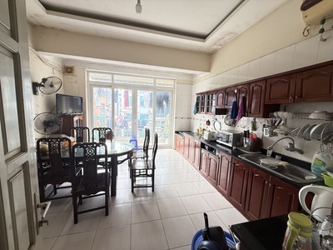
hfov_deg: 102.1
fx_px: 135
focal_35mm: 14
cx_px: 166
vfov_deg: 85.7
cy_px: 125
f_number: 2.2
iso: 200
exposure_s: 1/99
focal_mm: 2.22
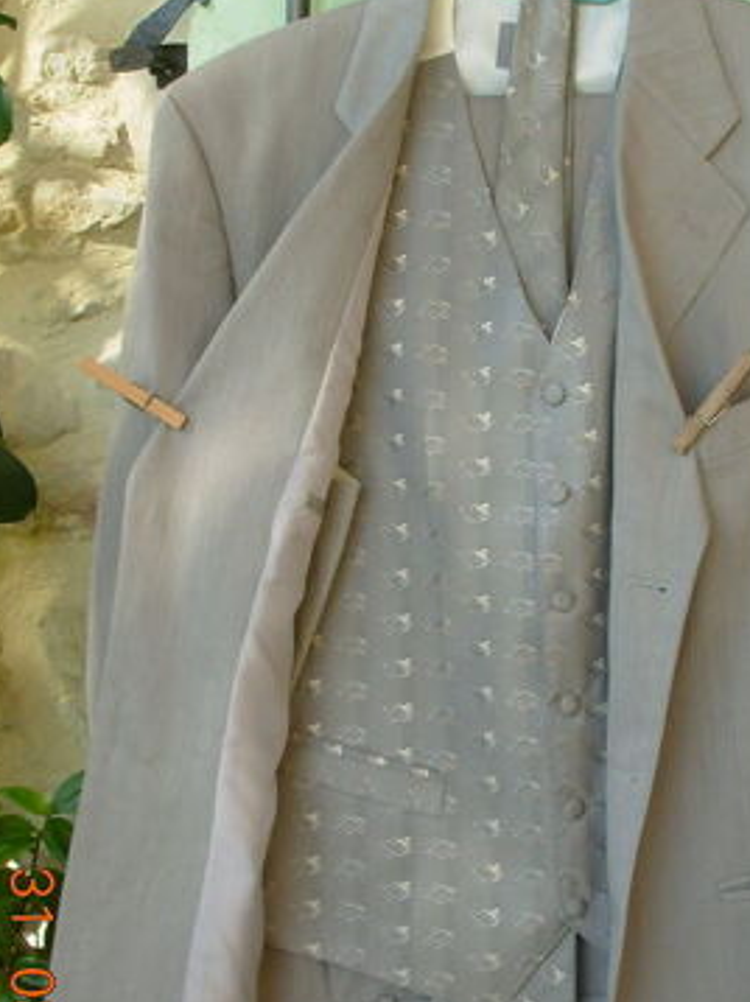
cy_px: 546
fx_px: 1967
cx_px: 562
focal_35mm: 68
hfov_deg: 21.4
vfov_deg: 28.6
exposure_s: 1/46.6
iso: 50
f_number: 4.9
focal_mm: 6.3
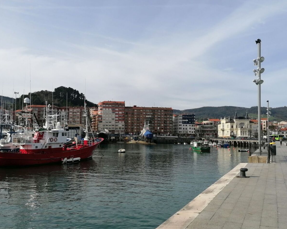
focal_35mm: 34
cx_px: 160
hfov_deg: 52.7
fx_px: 289
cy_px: 121
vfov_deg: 43.3
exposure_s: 1/1815
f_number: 1.8
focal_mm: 4.75
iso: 50
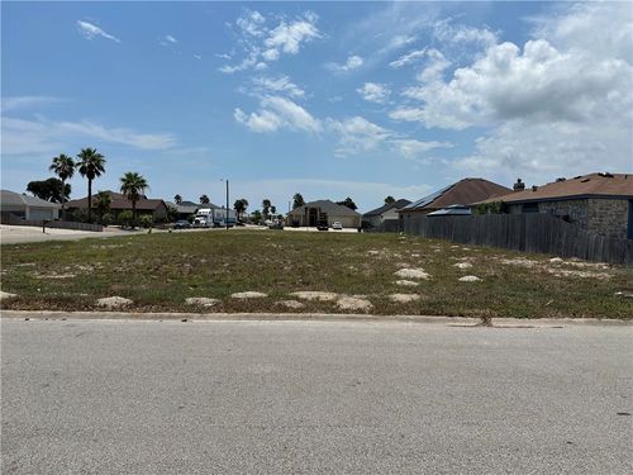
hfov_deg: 71.6
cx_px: 316
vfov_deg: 56.8
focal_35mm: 24
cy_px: 238
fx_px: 439
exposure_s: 1/10753
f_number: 1.78
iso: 80
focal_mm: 6.86
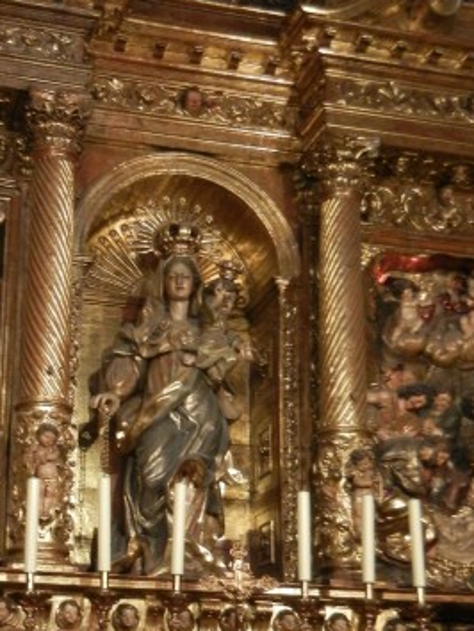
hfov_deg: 22.4
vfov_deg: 29.3
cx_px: 127
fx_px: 1185
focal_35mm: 65
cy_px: 474
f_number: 3.5
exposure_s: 1/6
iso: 400
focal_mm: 5.4
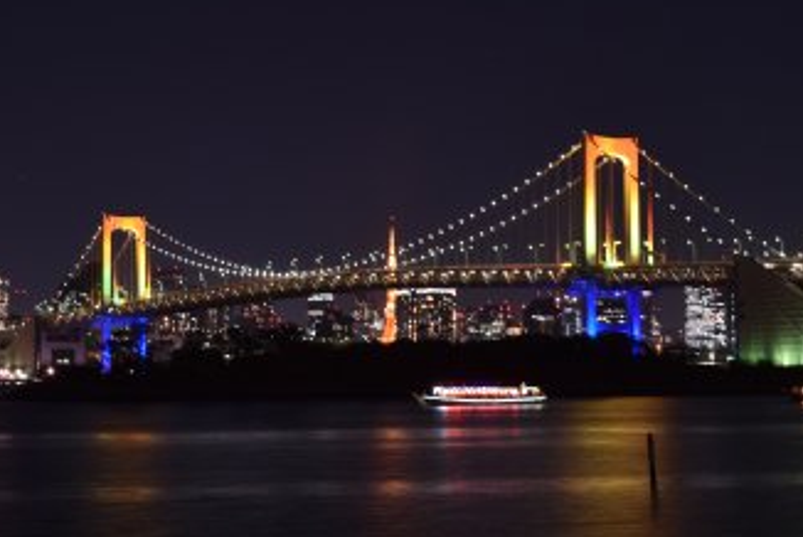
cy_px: 273
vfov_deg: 15.2
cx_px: 352
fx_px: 2009
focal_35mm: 90
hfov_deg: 22.6
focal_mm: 32
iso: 200
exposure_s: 3
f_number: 8
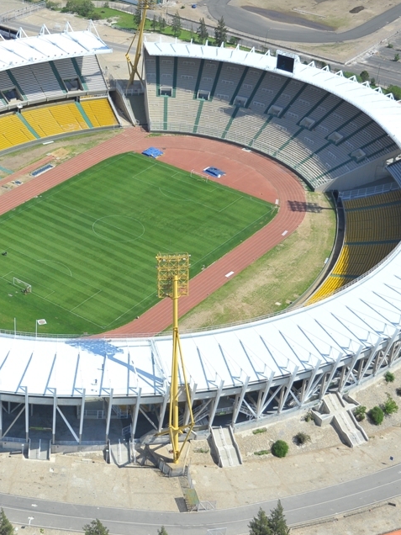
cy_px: 252
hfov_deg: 22.4
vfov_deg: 29.8
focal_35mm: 65
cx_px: 99
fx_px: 1004
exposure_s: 1/2500
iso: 500
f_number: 5.6
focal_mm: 42
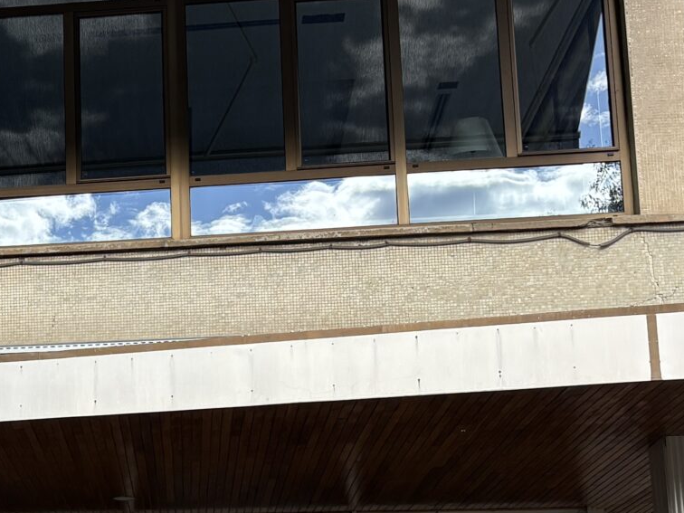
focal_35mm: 88
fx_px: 1739
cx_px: -79
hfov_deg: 21.1
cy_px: 446
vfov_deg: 16.6
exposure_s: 1/708
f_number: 1.6
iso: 50
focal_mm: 5.96
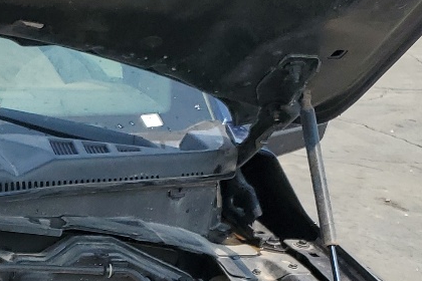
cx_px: -268
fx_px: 1207
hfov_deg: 17.2
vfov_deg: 12.2
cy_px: 513
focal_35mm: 103
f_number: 1.5
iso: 50
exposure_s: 1/2500
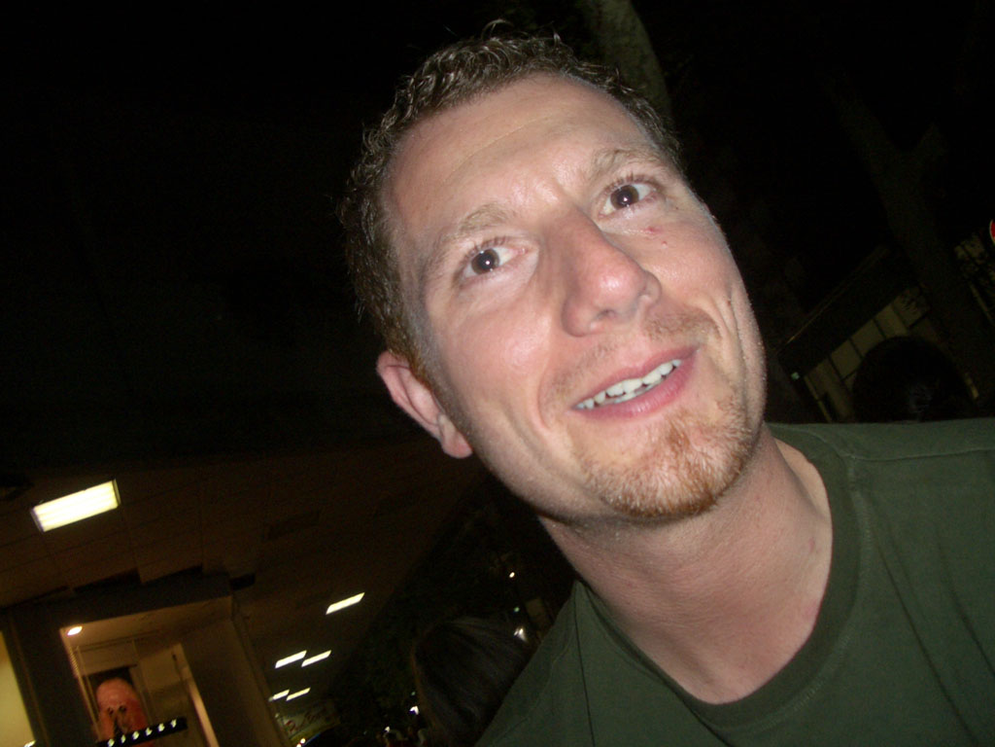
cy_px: 374
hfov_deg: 52.6
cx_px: 498
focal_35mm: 35
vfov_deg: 40.7
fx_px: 1006
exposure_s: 1/60
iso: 100
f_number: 2.6
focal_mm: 5.8
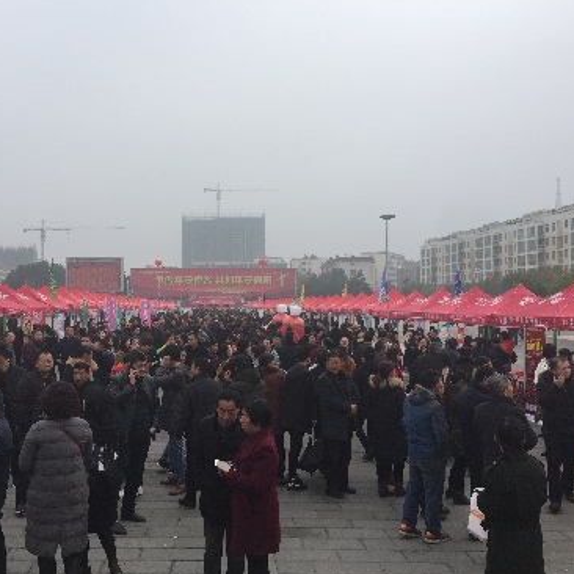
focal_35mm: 35
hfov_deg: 47.0
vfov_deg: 47.2
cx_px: 232
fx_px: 657
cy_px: 286
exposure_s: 1/920
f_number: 2.2
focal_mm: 4.15
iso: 32
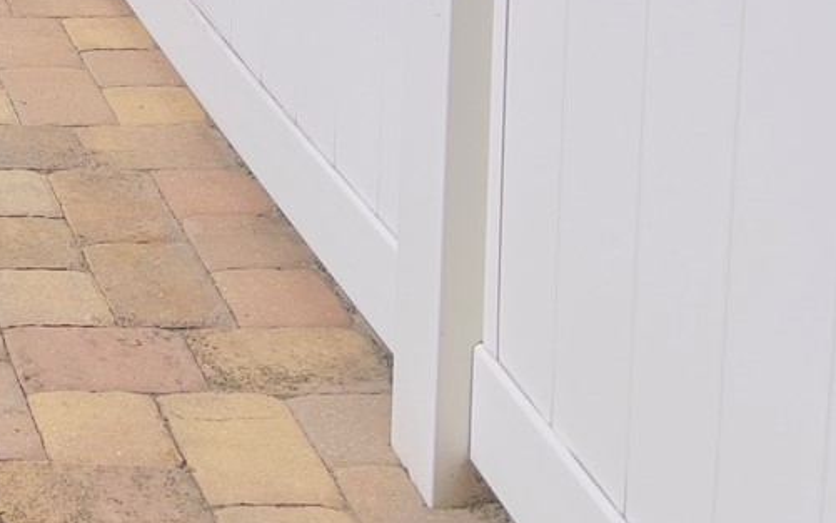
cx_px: -481
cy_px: -436
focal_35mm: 88
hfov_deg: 19.8
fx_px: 2005
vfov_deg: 13.3
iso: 50
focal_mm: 5.7
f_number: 1.5
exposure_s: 1/8696
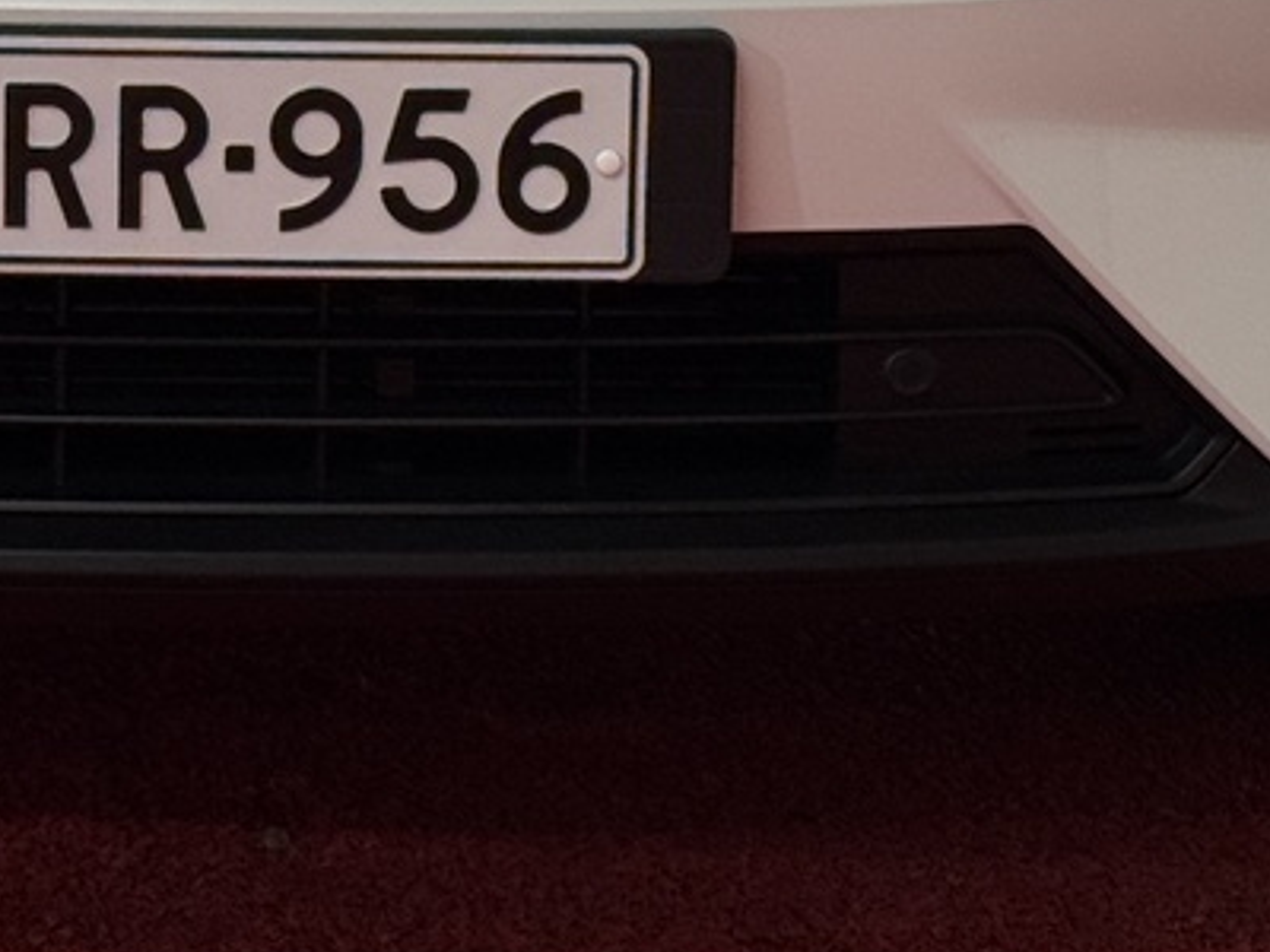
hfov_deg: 11.4
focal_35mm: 173
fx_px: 6347
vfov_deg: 8.3
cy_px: -644
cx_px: 235
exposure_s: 1/117
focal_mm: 6.76
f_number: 1.78
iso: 80
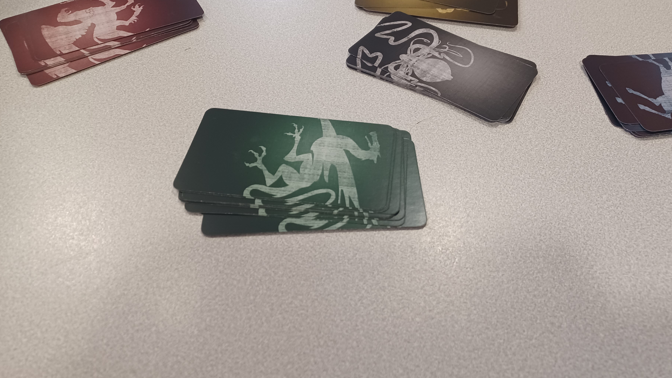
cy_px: 131
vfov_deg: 38.6
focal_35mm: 30
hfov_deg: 64.2
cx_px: 366
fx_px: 535
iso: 320
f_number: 1.8
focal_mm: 4.6
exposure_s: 1/33
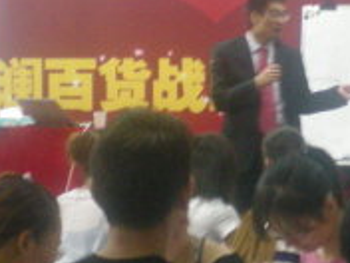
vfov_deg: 9.9
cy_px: 63
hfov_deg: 13.2
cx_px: 221
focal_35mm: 149
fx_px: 1507
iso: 291
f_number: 3.1
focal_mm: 6.3
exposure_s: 1/8
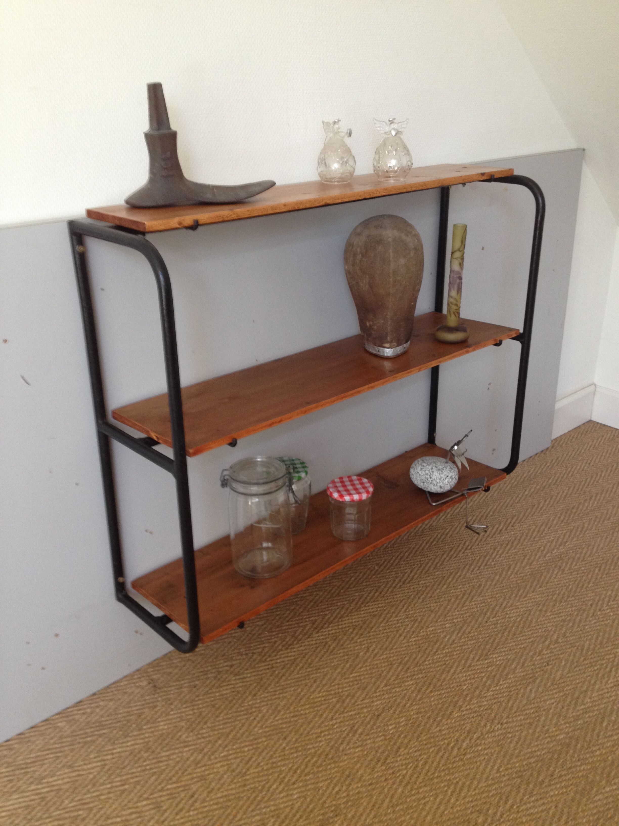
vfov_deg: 52.6
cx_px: 310
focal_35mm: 35
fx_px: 834
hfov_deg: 40.7
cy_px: 413
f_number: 2.4
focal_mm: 4.28
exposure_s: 1/20
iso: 125
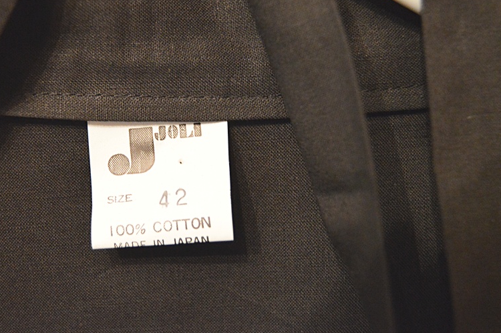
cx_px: 170
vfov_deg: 25.9
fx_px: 723
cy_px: 120
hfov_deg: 37.8
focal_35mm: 52
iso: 3200
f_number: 4
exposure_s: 1/20
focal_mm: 26
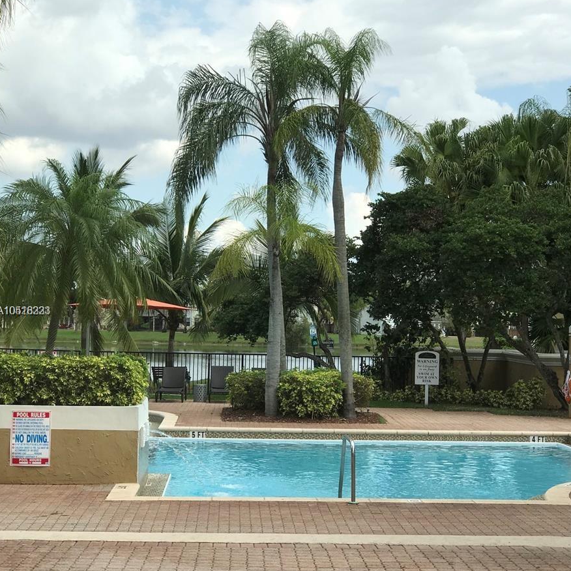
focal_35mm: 69
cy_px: 312
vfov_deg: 25.0
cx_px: 287
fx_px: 1288
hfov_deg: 25.0
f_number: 2.8
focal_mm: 6.6
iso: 20
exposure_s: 1/694
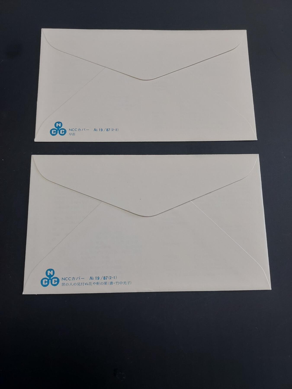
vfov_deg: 71.6
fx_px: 270
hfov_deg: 56.8
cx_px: 146
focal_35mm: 24
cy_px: 194
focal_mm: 4.6
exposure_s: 1/50
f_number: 1.8
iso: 64
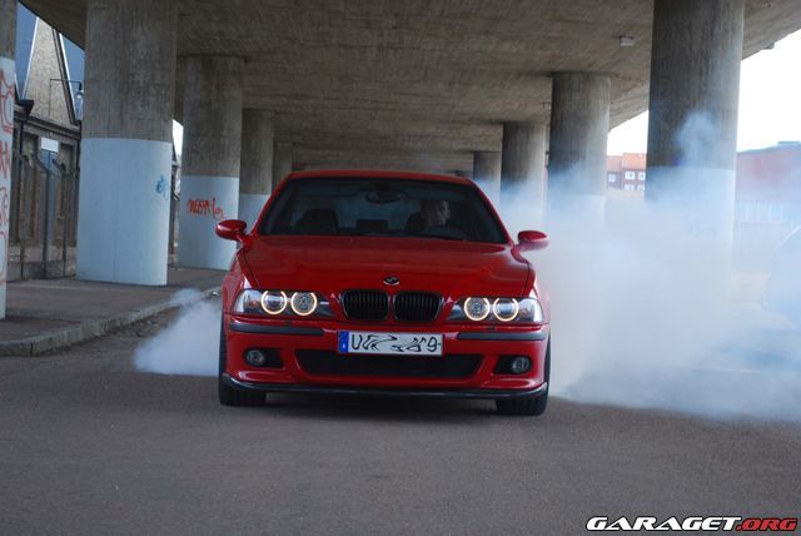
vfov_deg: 16.6
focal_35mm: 82
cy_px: 268
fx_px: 1837
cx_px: 400
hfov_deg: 24.6
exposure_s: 1/100
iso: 200
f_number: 5.6
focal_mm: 55
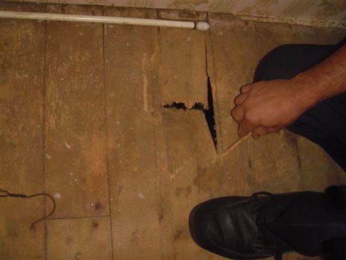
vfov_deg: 37.7
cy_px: 130
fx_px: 380
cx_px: 173
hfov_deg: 49.0
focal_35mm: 38
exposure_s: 1/30
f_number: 3.5
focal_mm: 6.7
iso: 125
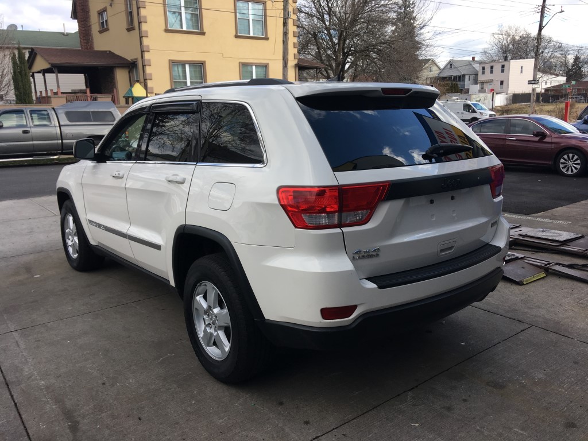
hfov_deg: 61.7
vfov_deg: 48.2
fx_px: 493
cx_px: 294
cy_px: 220
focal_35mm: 29
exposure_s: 1/444
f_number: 2.2
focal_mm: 4.15
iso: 25
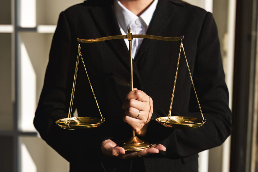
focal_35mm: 75
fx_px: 538
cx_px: 129
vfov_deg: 18.2
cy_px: 86
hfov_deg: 27.0
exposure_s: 1/500
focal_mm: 50
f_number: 2.5
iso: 125
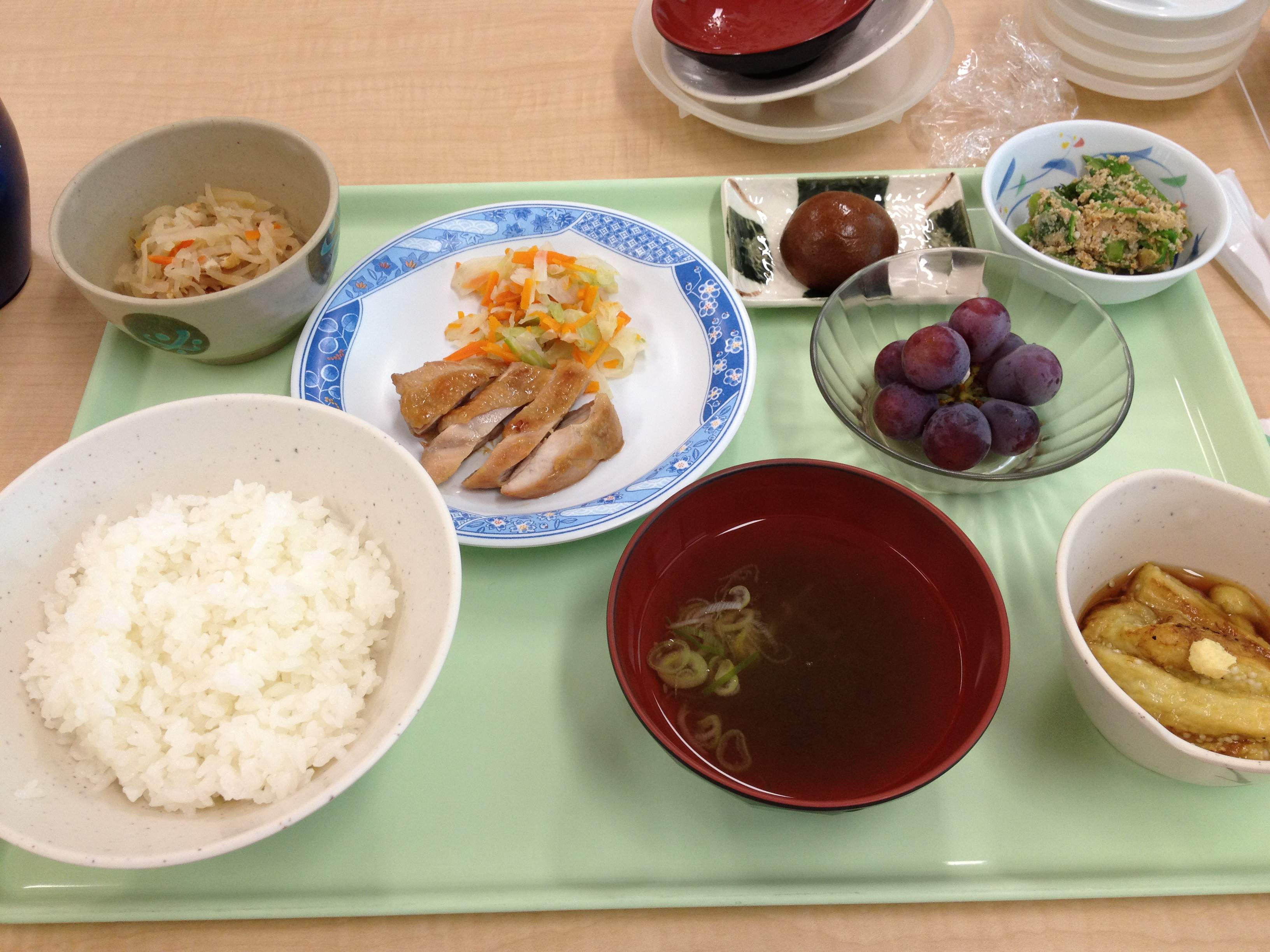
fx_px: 1284
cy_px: 476
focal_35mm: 35
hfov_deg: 52.6
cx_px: 635
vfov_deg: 40.7
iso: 80
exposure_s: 1/60
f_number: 2.4
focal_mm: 4.28
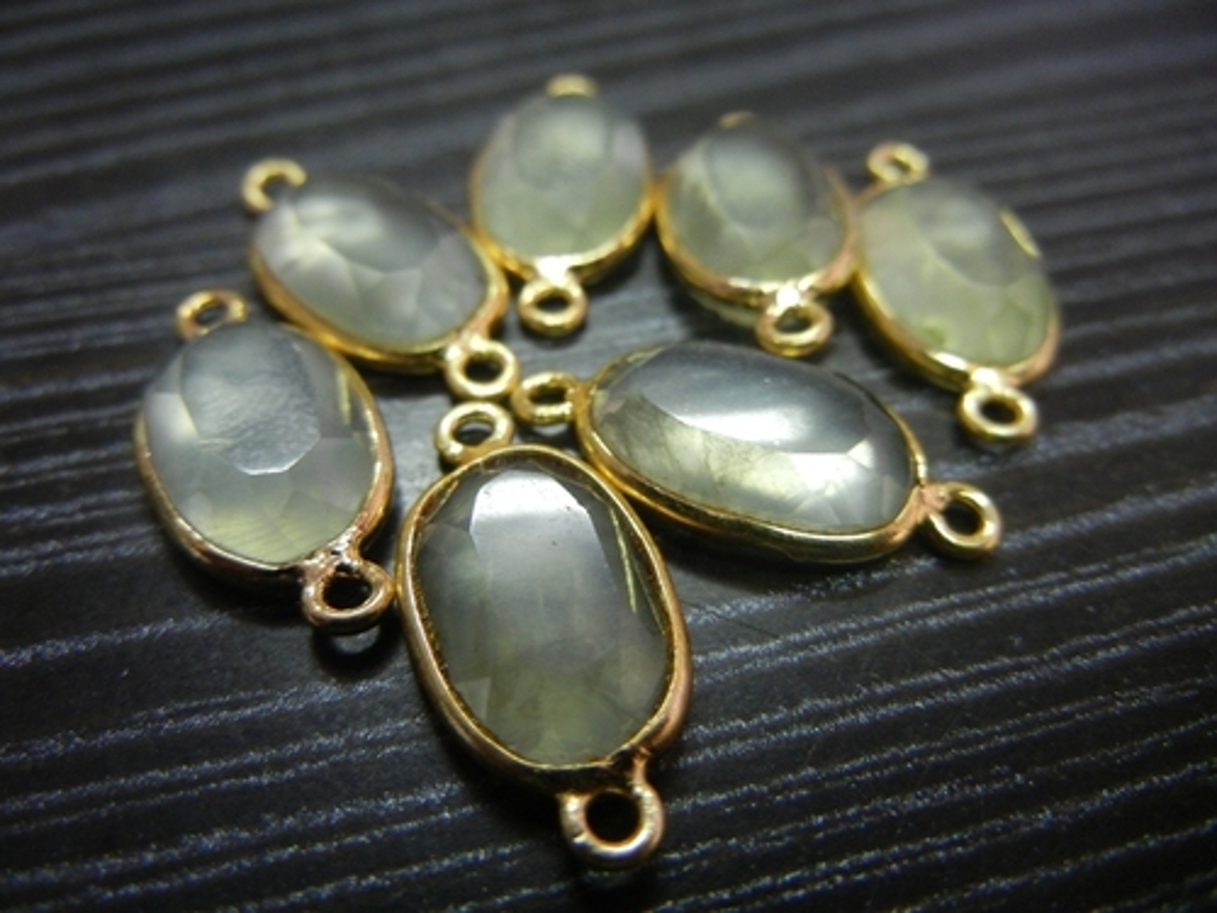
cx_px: 608
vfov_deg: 46.8
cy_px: 456
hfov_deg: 60.0
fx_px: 1055
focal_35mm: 30
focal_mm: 5.4
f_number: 3.5
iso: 400
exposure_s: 1/19.5
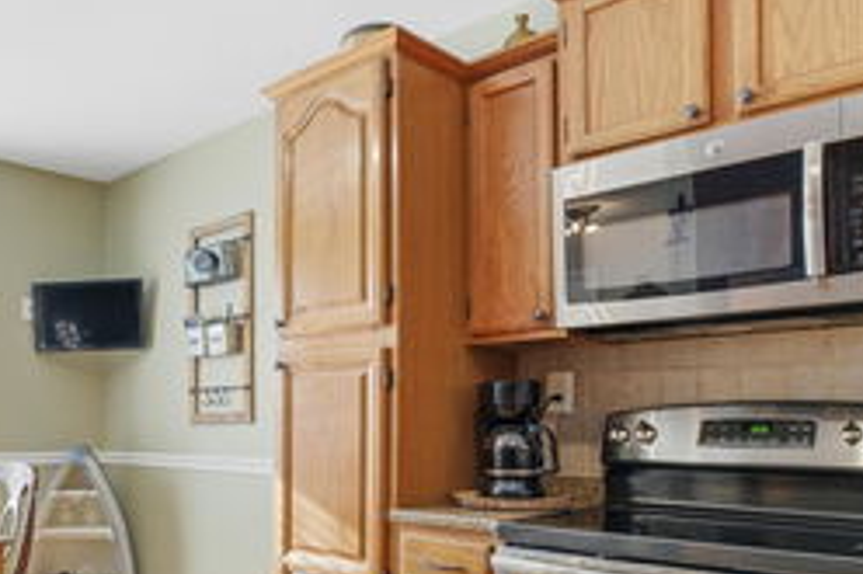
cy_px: 431
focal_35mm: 31
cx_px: 251
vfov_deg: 41.0
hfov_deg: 58.2
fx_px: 743
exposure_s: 1/160
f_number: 8
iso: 400
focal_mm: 16
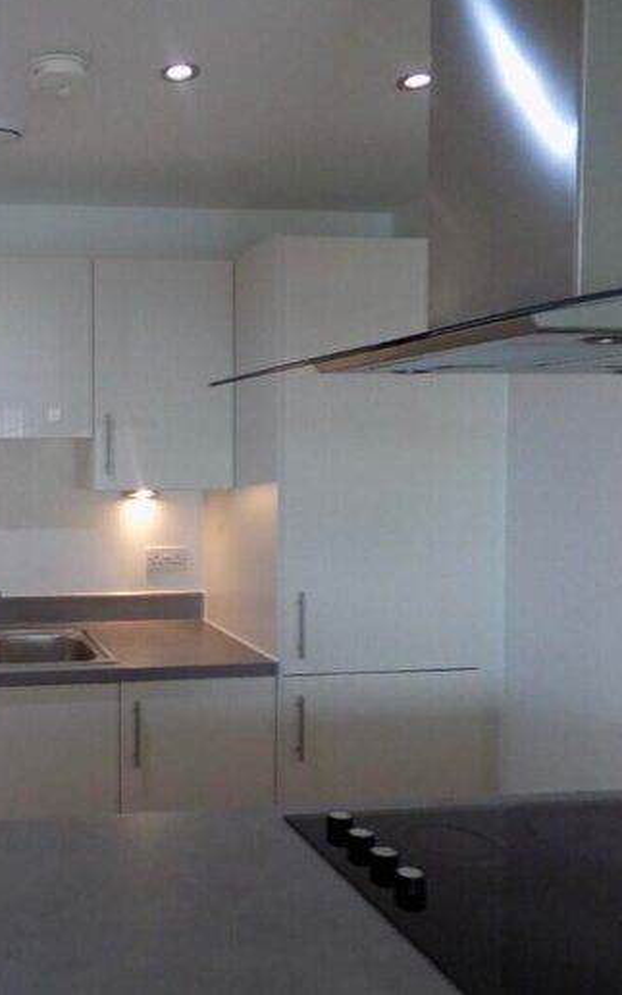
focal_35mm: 33
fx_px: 895
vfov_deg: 58.1
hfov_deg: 34.3
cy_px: 492
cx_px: -25
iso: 280
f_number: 3.1
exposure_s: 1/30
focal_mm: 4
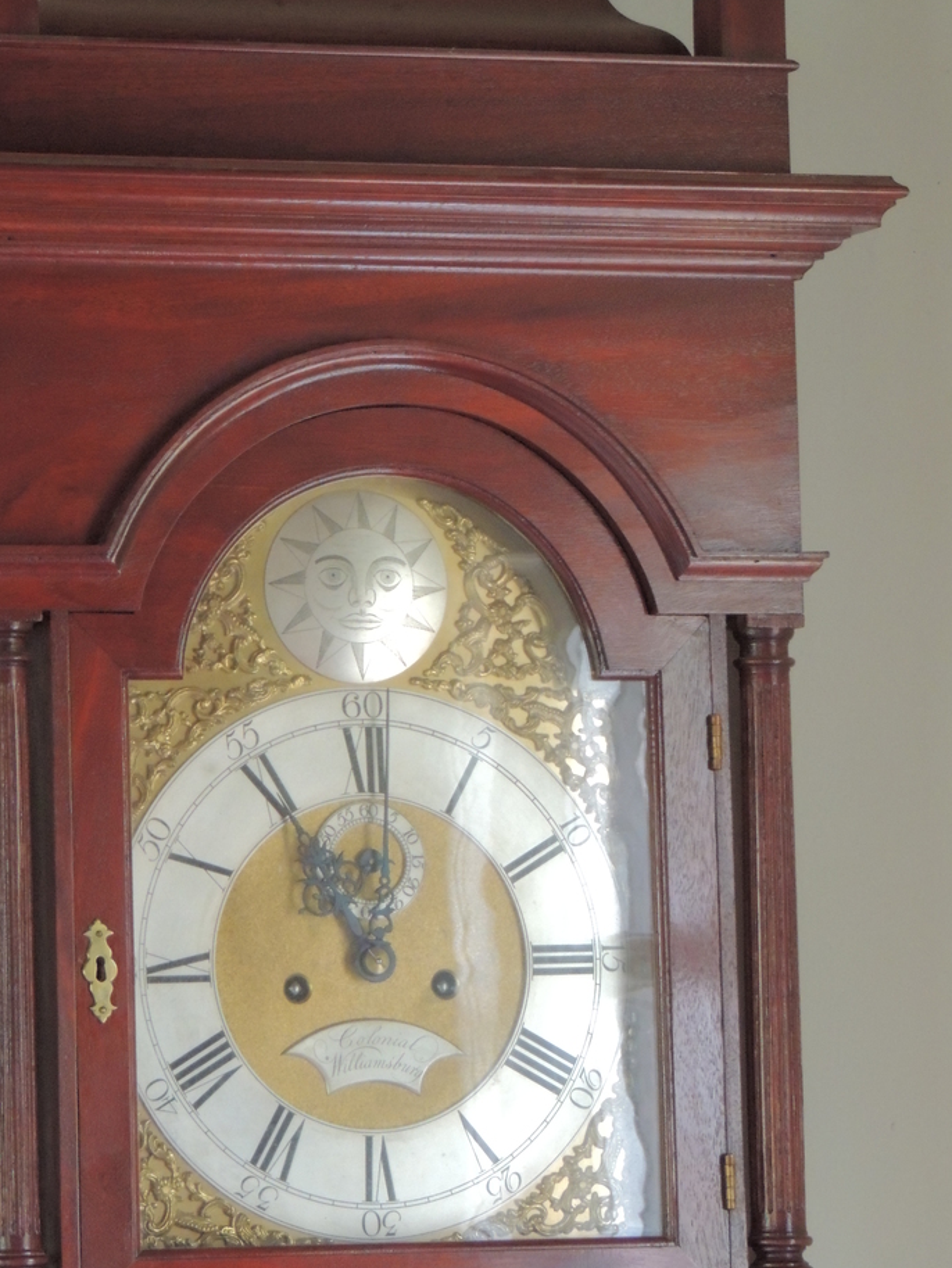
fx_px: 7440
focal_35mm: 203
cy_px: 481
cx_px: 298
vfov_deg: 9.7
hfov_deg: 7.3
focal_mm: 25.8
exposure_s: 1/25
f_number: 4.4
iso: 800
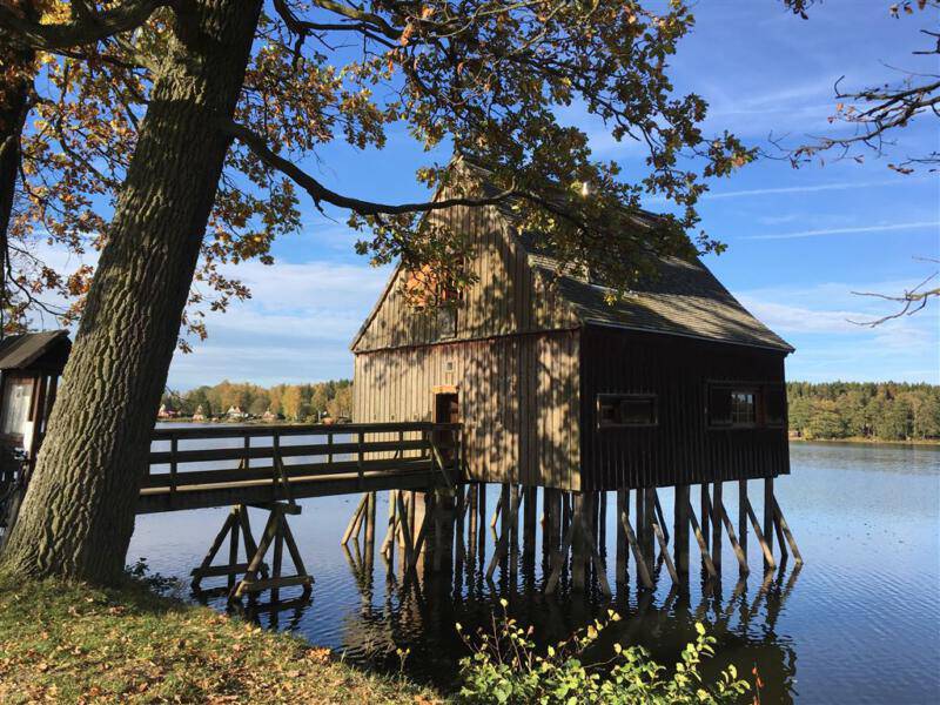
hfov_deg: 61.7
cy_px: 352
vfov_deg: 48.2
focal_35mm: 29
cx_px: 470
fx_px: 787
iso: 25
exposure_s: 1/884
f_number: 2.2
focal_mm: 4.15
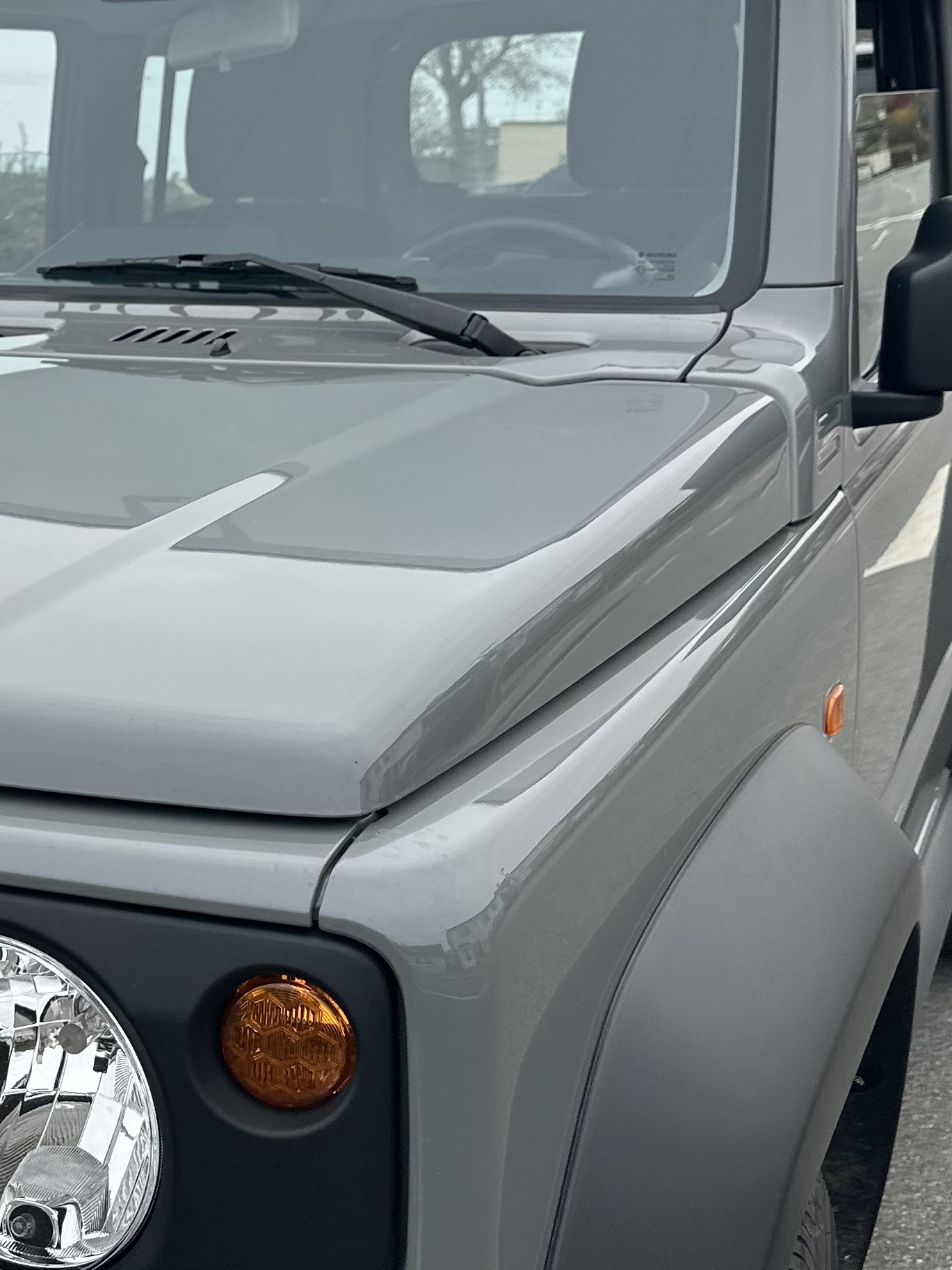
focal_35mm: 53
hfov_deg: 26.4
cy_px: 447
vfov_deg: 35.9
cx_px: 63
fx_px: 1944
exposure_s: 1/734
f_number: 1.78
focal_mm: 6.86
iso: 80
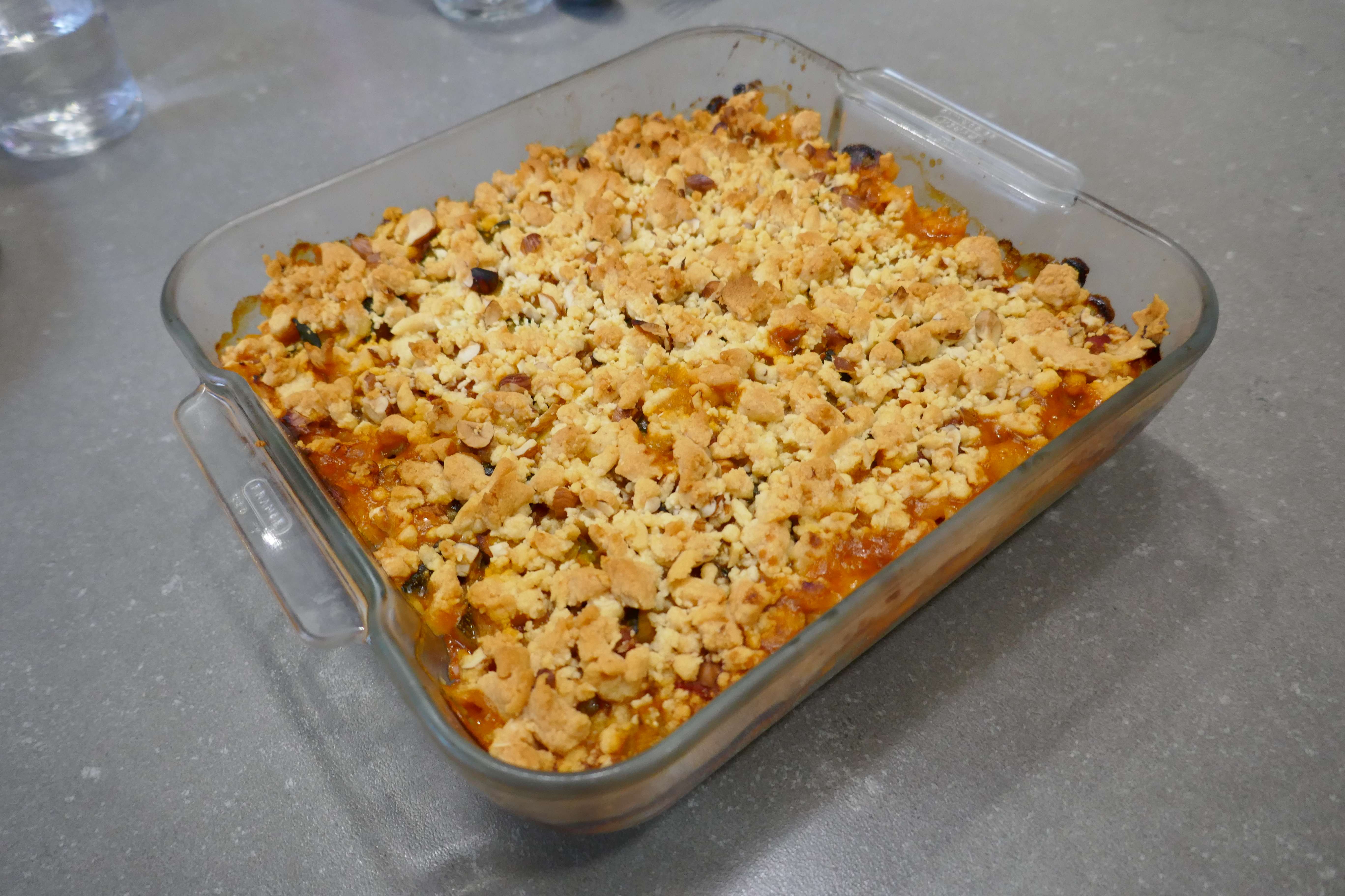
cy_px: 448
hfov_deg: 71.5
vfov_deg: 51.3
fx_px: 934
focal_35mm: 25
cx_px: 672
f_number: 2.8
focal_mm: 9.1
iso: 800
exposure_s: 1/60
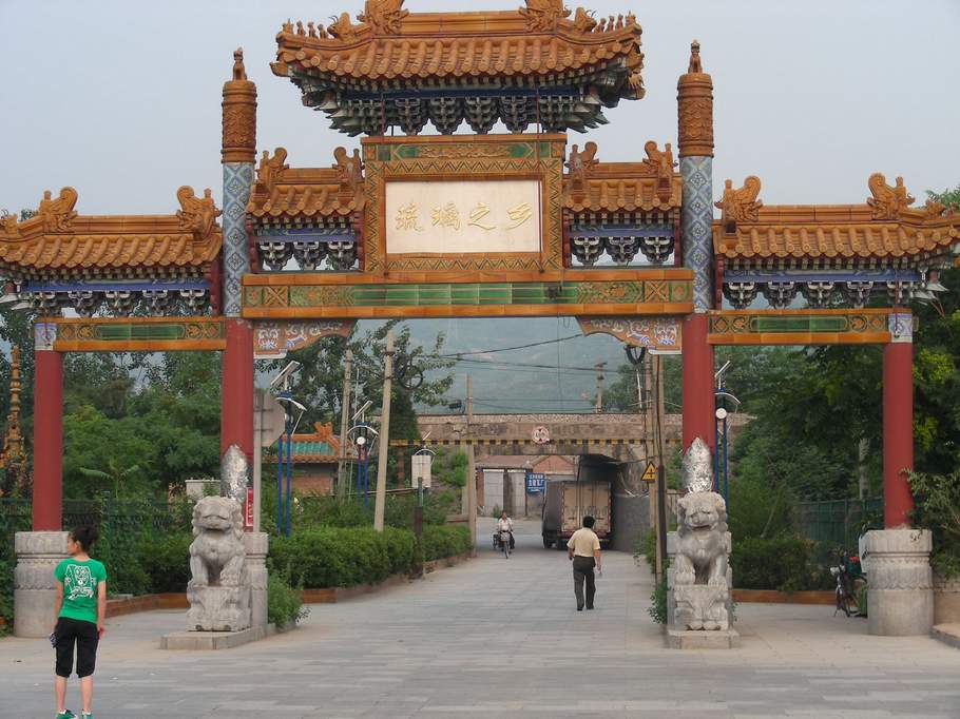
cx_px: 480
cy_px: 360
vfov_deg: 18.7
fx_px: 2190
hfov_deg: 24.7
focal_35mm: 79
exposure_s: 1/193
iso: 50
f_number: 4
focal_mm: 13.2
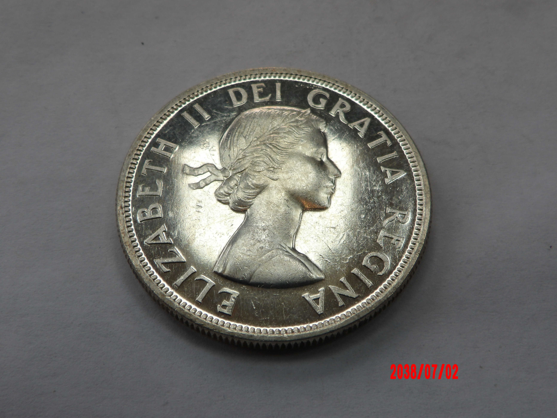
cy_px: 209
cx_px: 278
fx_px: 676
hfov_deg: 44.8
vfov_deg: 34.3
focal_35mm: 42
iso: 100
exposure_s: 1/121
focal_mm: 7.6
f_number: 4.9
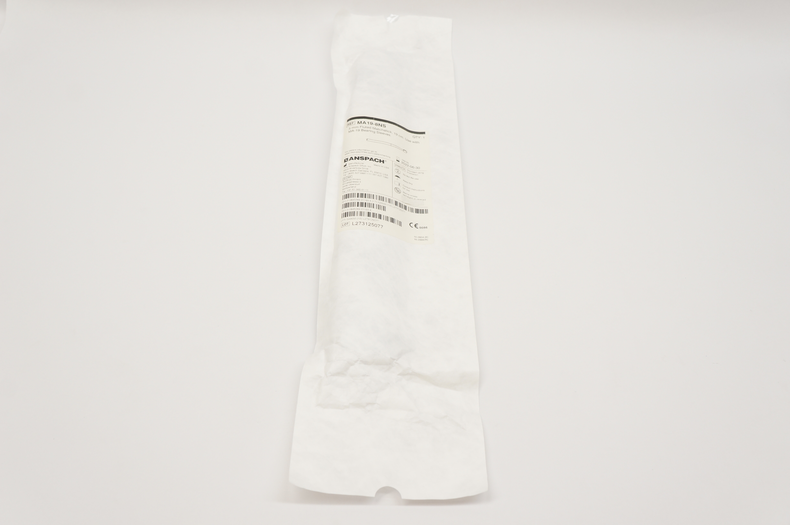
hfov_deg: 55.2
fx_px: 756
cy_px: 262
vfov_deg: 38.3
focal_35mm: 34
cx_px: 395
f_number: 6.3
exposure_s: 1/80
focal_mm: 23
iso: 400
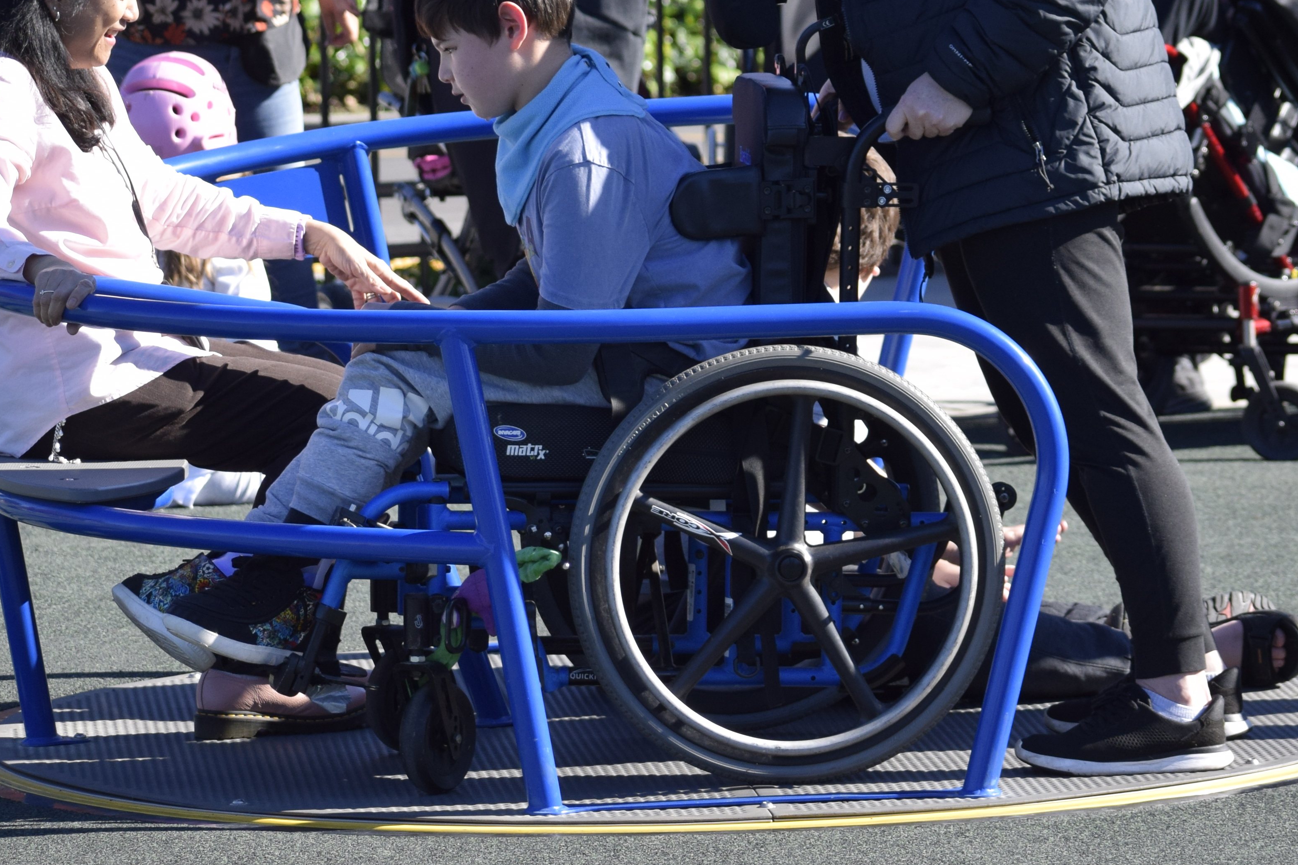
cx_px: 697
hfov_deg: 8.7
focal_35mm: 236
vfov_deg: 5.8
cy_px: 107
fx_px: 8509
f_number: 4.8
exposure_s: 1/1250
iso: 400
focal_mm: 82
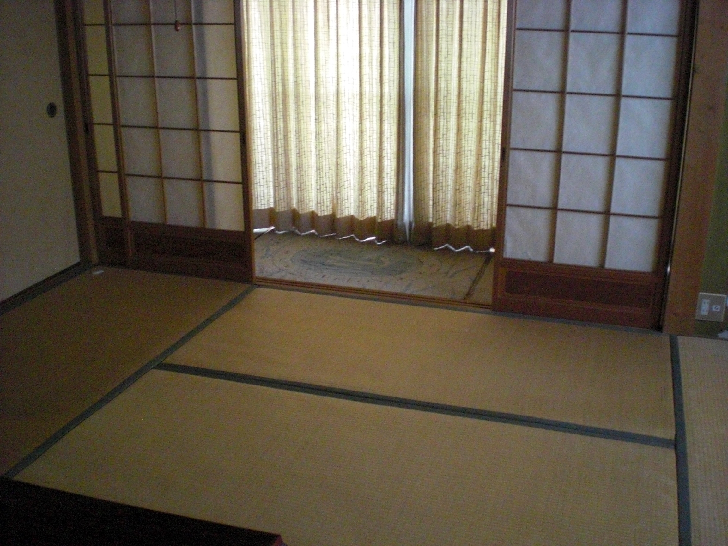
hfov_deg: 49.0
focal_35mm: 38
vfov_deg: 37.7
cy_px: 273
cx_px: 364
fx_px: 799
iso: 800
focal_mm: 6.3
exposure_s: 1/80
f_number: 3.1
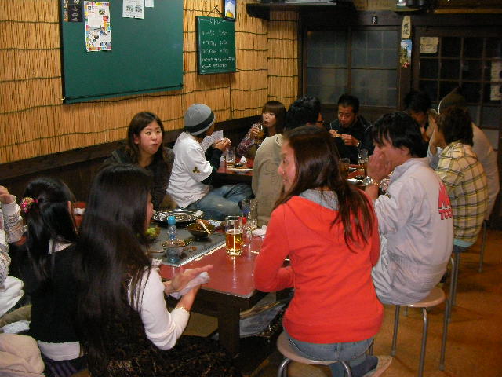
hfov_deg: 49.0
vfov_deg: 37.7
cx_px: 251
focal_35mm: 38
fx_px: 551
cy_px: 188
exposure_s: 1/30
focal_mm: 6.3
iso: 368
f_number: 3.5
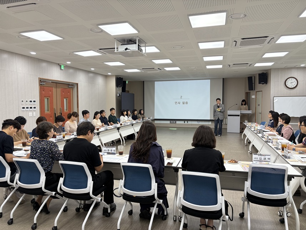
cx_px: 153
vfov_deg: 53.1
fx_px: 230
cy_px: 115
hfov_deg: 67.3
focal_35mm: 26
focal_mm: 5.96
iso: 125
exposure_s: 1/143
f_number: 1.6
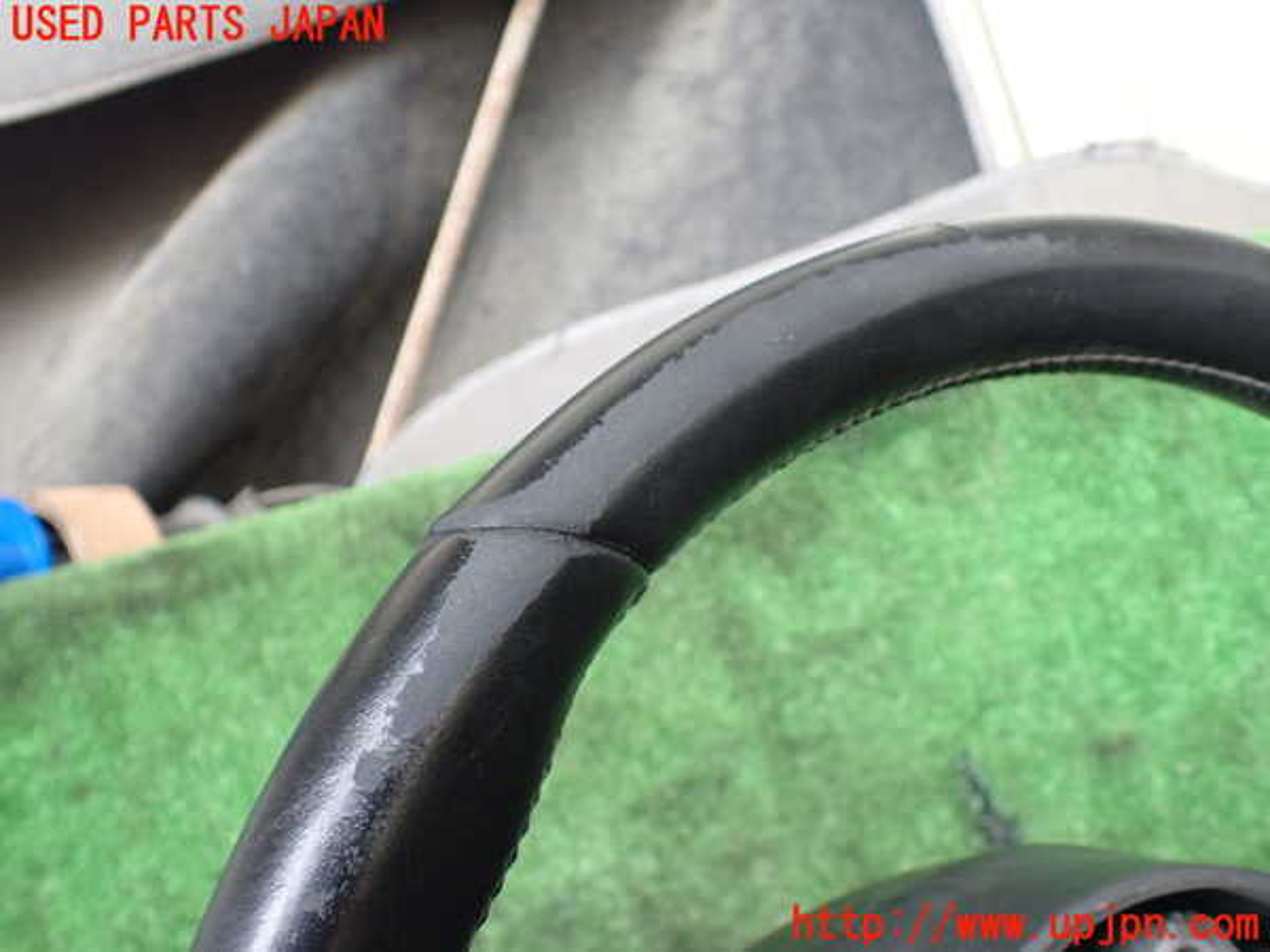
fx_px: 1101
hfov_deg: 60.0
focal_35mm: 30
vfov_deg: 46.8
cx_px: 635
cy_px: 476
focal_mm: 5.4
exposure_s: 1/125
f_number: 2.3
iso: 500
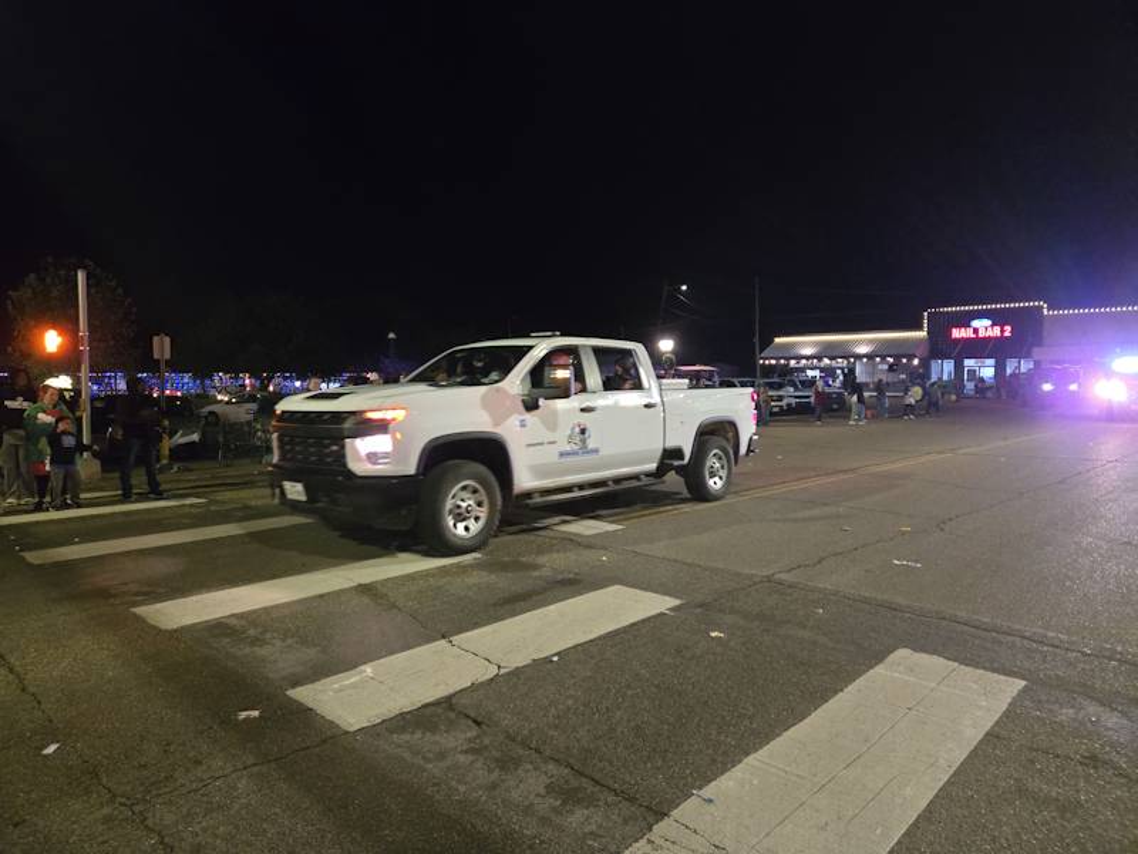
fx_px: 756
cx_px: 569
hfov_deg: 73.9
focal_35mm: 23
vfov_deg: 58.9
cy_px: 427
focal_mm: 5.4
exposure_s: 1/60
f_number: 1.8
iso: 1600
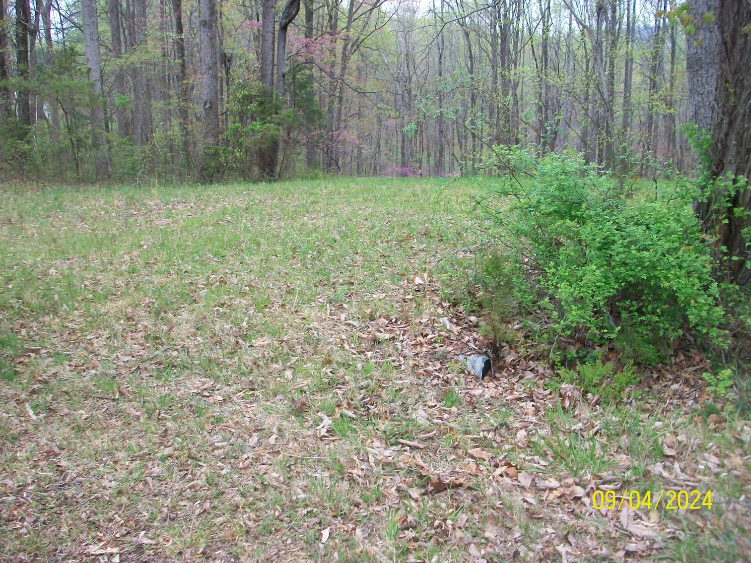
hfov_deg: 54.0
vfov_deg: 41.8
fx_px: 738
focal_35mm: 34
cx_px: 376
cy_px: 282
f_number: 2.8
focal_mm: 5.7
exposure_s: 1/80
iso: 120
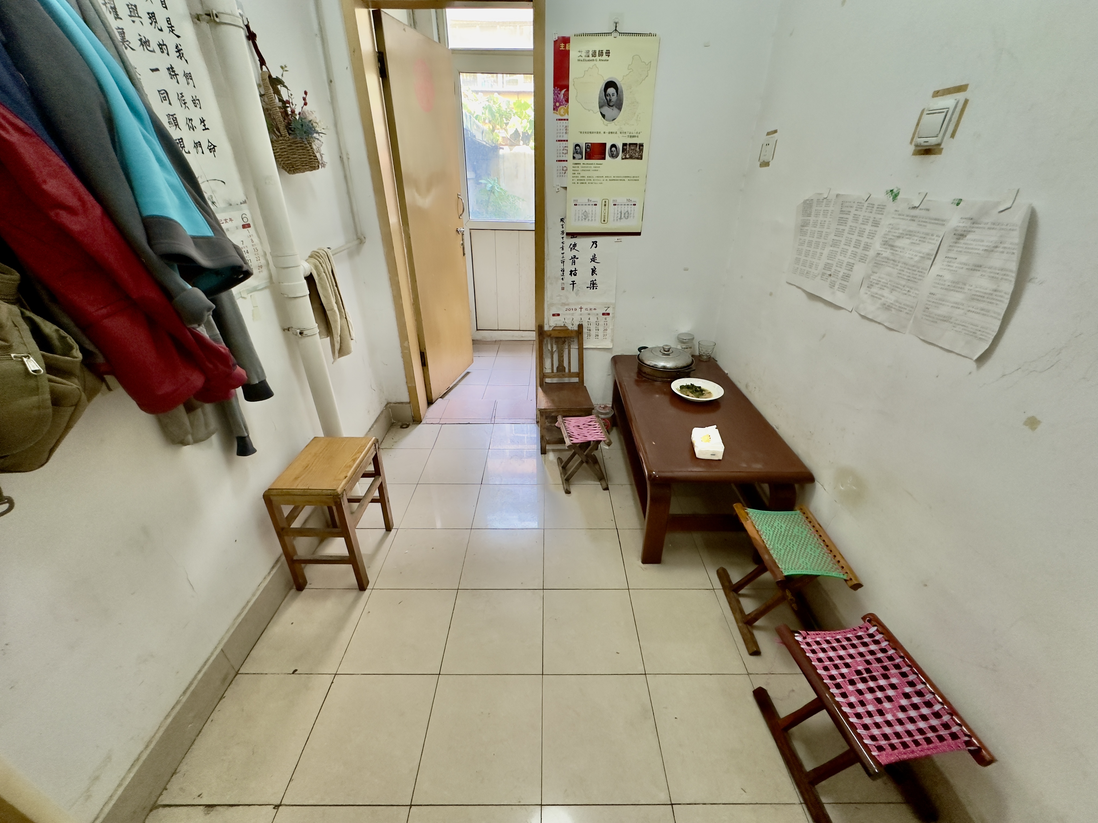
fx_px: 444
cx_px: 549
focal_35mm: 14
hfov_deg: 102.1
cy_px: 412
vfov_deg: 85.7
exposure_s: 1/67
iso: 320
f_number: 2.2
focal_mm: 2.22
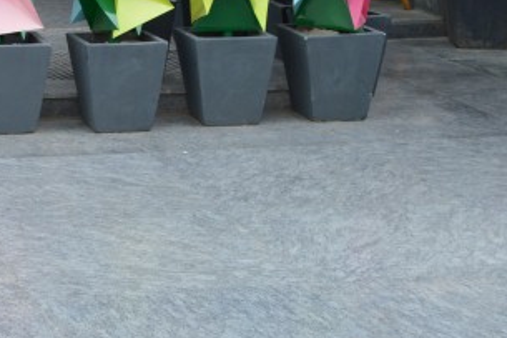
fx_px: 1573
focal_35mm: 112
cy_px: -190
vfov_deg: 11.6
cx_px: -175
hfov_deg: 17.1
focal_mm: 21
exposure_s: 1/125
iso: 125
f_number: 5.6
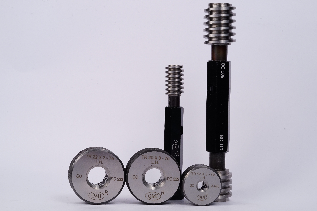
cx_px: 158
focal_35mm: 90
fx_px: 792
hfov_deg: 22.6
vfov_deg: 15.2
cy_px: 106
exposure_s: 1/100
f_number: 18
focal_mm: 90
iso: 1000
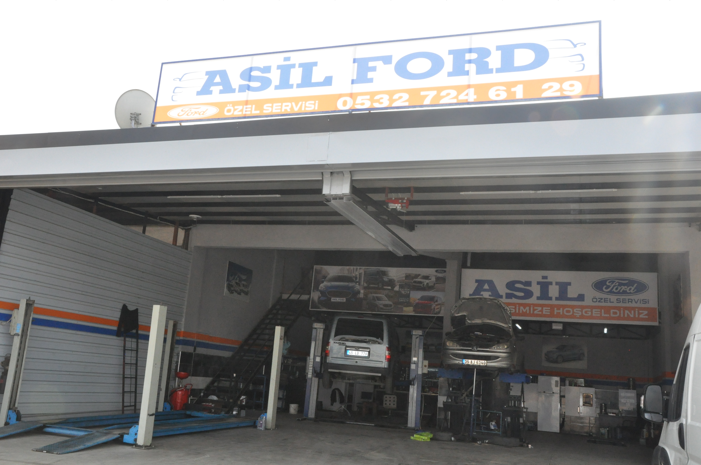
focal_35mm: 33
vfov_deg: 39.9
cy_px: 232
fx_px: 642
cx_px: 350
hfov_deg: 57.3
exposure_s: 1/200
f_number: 18
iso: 2000
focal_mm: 22
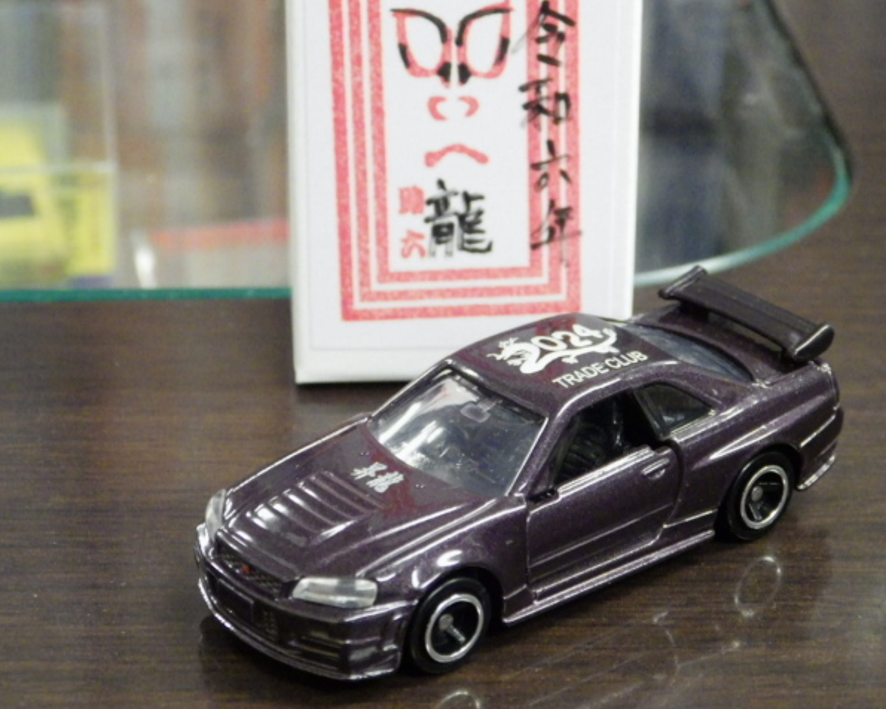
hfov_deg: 17.8
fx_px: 2832
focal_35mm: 108
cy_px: 354
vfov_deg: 14.3
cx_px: 449
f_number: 4.6
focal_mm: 18.4
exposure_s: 1/30
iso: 1250
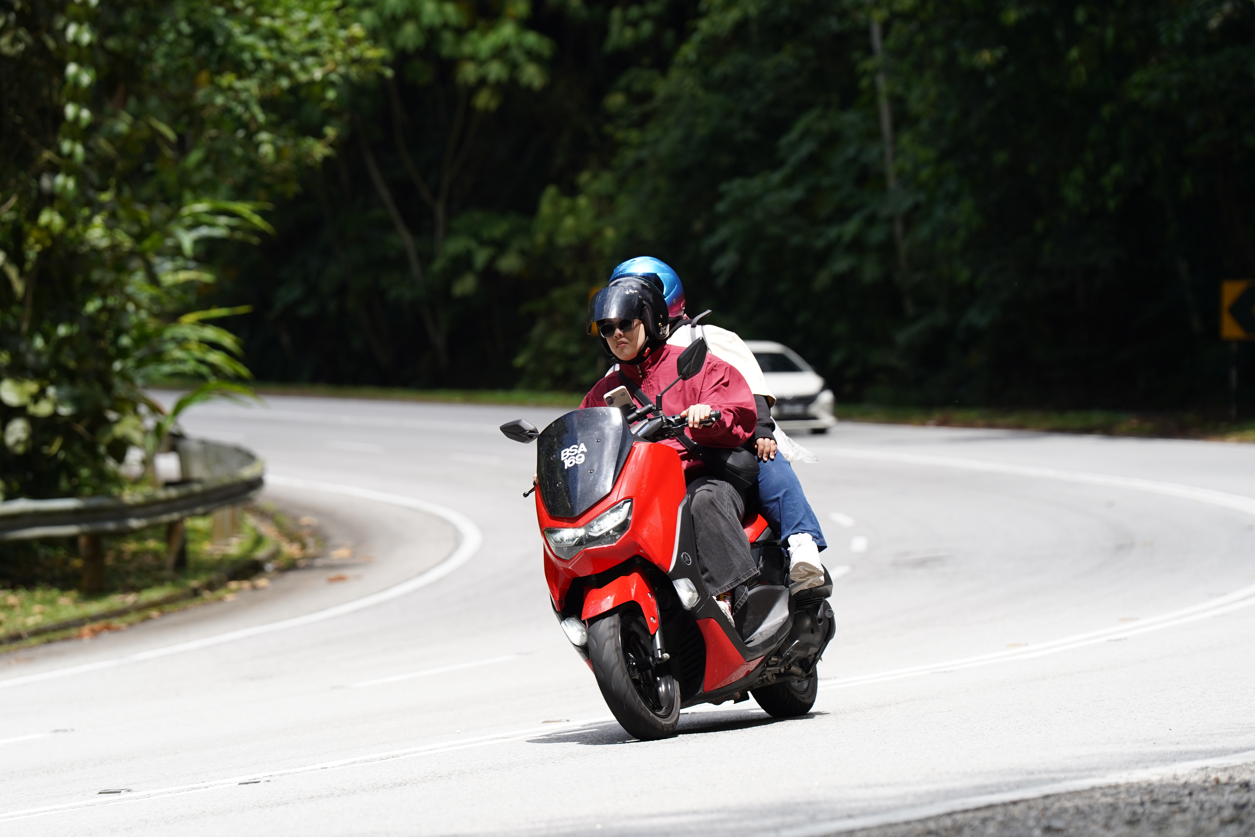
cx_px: 628
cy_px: 418
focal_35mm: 149
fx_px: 5194
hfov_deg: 13.8
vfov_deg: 9.2
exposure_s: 1/1000
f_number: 4
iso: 250
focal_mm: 149
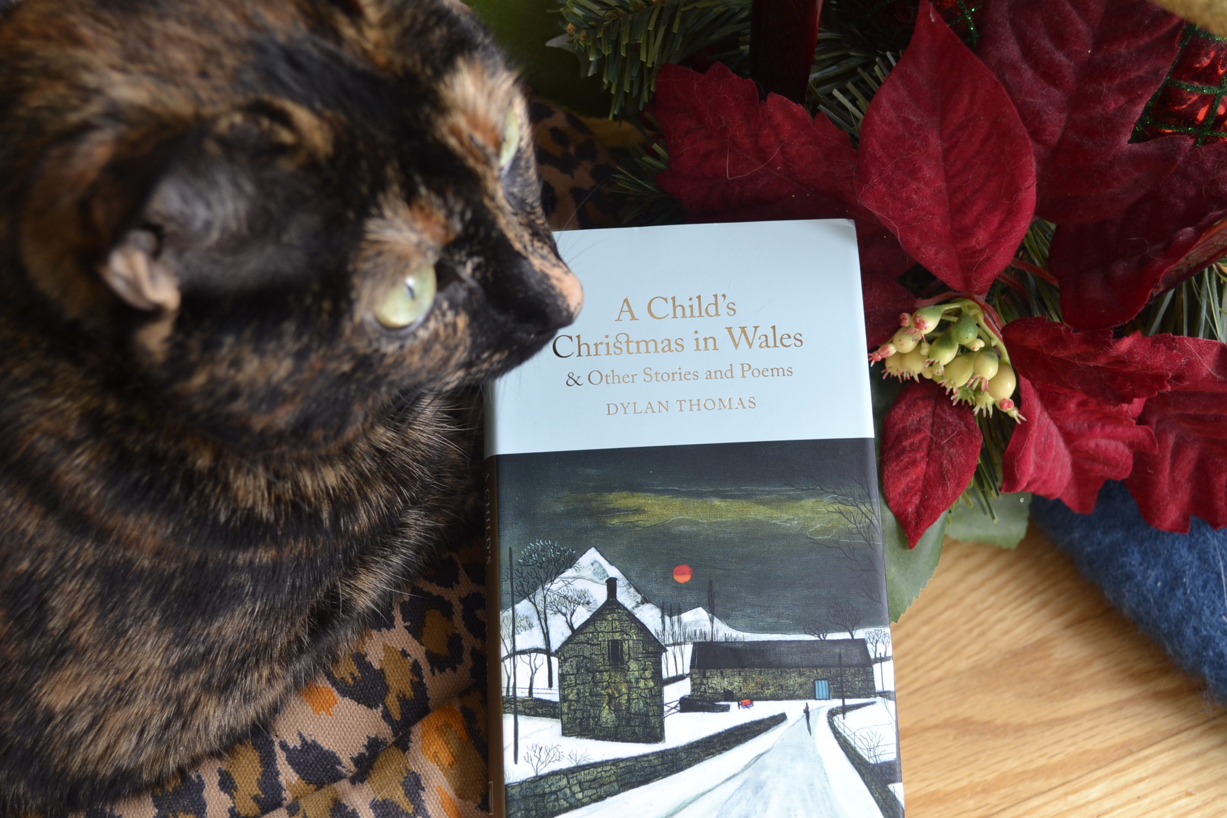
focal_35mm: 45
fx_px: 1517
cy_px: 407
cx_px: 623
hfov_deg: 44.0
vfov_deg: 30.2
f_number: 4.5
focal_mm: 29
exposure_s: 1/13
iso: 400
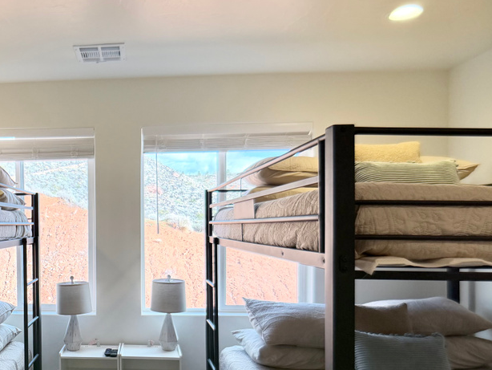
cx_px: 107
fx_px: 569
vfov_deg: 34.7
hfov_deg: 44.8
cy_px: 306
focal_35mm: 40
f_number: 1.78
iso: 200
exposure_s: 1/201
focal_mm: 6.76
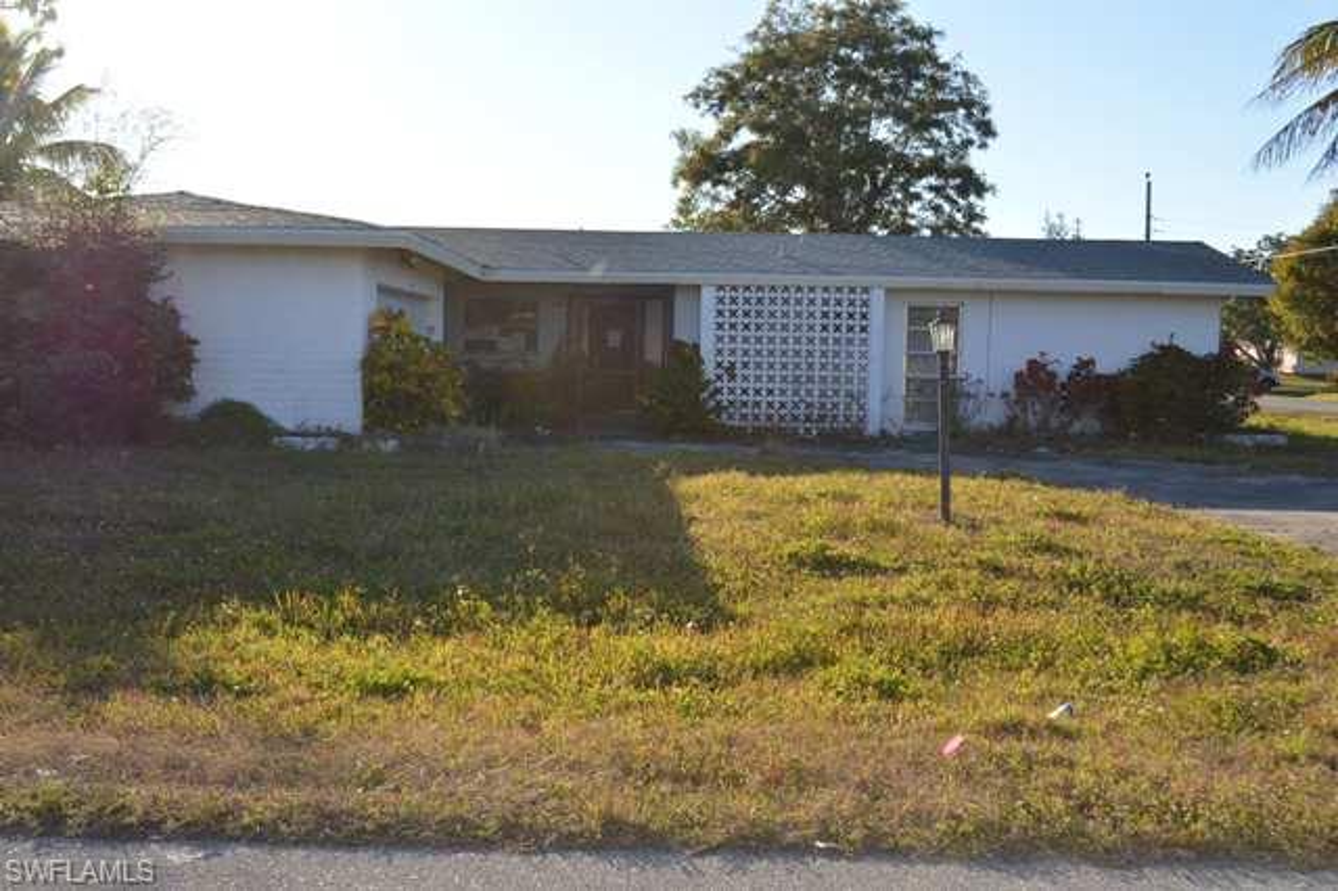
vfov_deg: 34.2
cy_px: 446
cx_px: 669
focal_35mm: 39
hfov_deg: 49.6
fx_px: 1449
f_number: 7.1
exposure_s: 1/200
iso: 100
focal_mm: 26
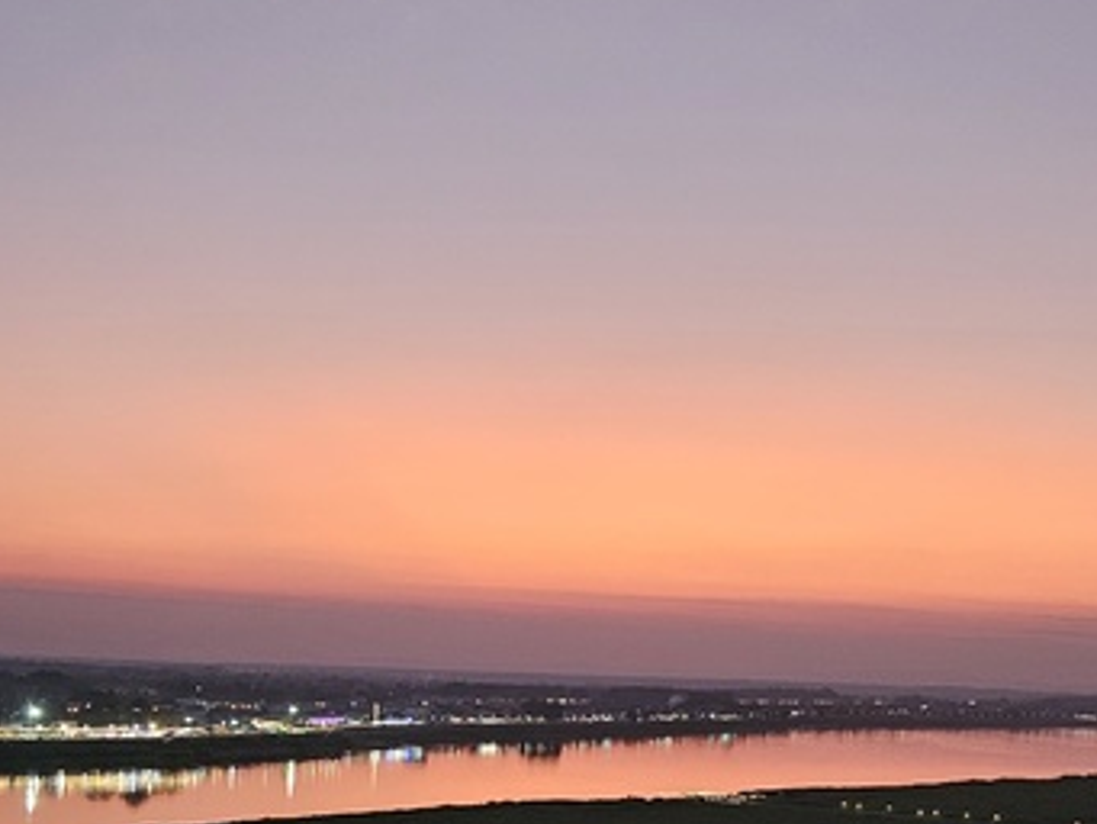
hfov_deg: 35.5
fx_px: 1712
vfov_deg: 26.3
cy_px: 711
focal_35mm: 54
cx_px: 585
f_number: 1.7
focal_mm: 6.3
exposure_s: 1/40
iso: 640
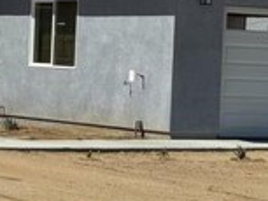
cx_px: 18
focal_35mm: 201
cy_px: 58
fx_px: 1557
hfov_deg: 9.8
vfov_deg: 7.4
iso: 64
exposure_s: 1/7937
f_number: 1.78
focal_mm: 6.76
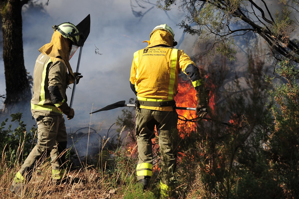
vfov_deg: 9.8
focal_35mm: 140
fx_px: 1162
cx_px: 150
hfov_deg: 14.7
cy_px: 100
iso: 160
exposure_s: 1/500
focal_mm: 140
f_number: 6.3
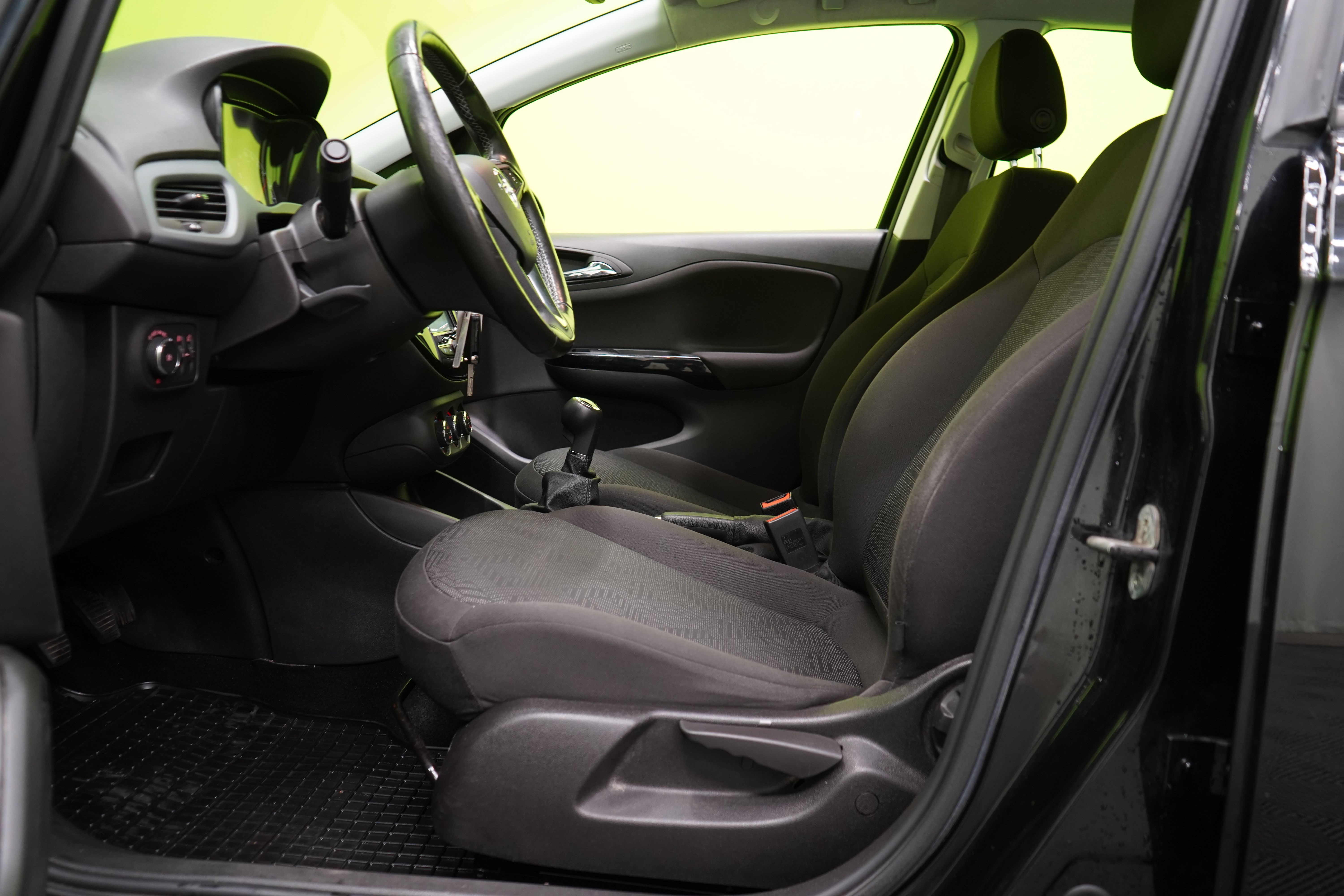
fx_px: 1120
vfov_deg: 43.6
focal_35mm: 30
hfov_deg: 61.9
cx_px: 672
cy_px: 448
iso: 1250
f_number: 5
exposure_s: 1/20
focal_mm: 30
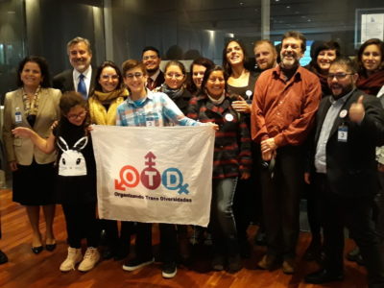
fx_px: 300
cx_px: 192
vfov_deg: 51.4
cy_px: 144
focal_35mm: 27
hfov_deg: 65.3
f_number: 1.7
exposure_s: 1/25
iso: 400
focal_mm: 3.71
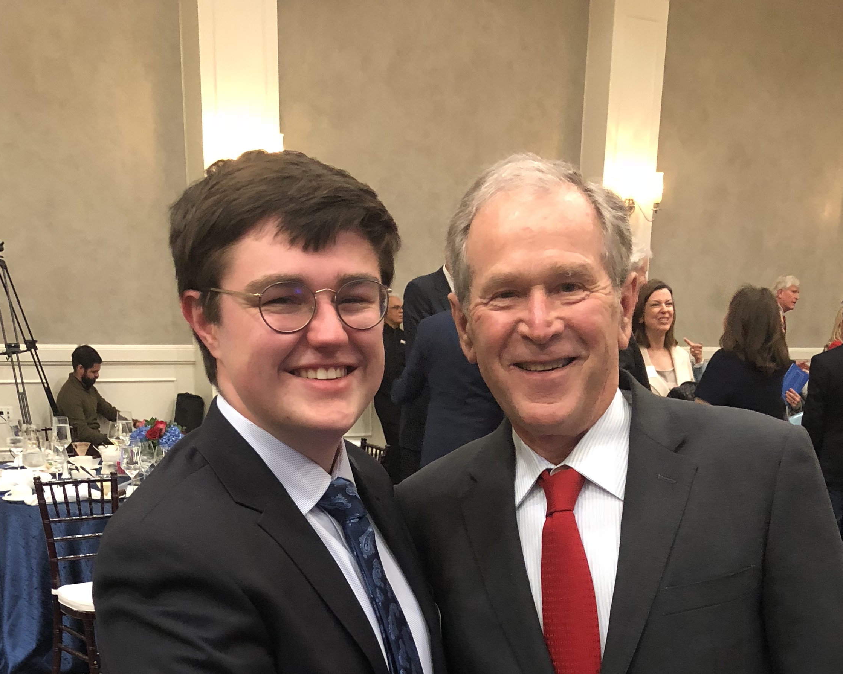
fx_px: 1272
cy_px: 756
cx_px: 463
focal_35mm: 51
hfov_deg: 36.6
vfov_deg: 27.0
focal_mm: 3.99
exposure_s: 1/6
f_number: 1.8
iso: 80
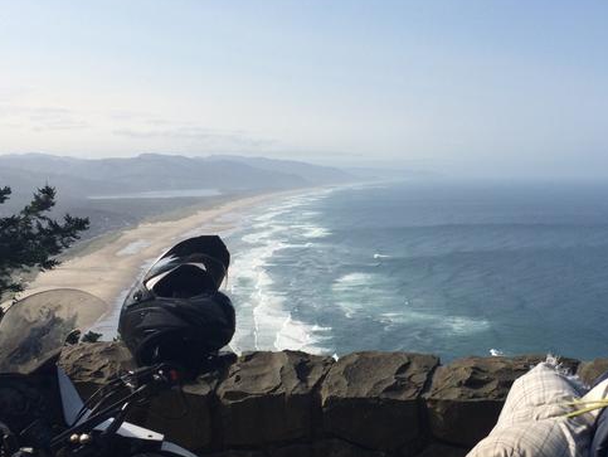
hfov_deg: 39.3
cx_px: 393
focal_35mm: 48
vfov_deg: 30.3
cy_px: 242
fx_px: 844
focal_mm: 4.15
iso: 32
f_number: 2.2
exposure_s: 1/3425
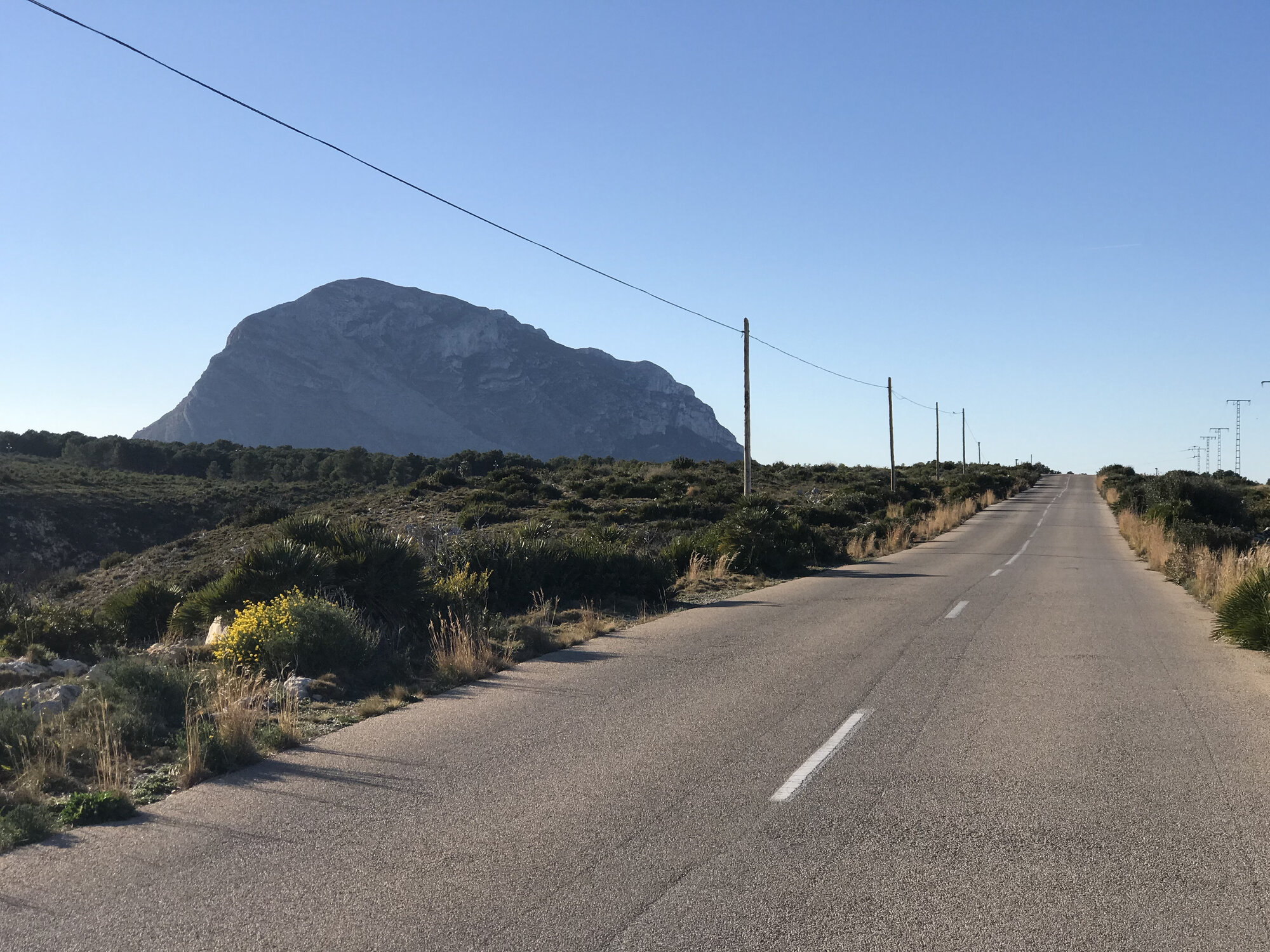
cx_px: 635
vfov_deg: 25.7
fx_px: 2091
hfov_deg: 33.8
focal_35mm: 57
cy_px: 476
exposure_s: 1/1140
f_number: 2.8
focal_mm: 6.6
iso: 20
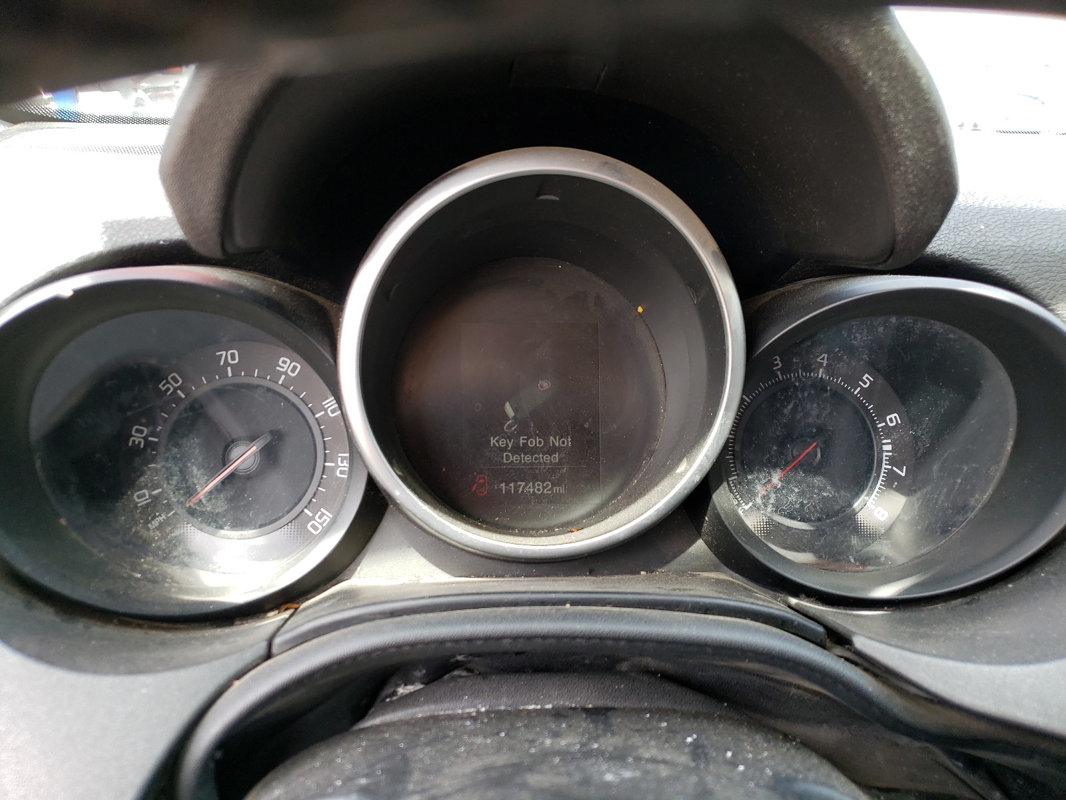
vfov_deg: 53.1
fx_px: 801
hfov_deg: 67.3
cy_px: 400
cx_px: 533
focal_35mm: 26
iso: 50
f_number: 1.5
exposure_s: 1/130
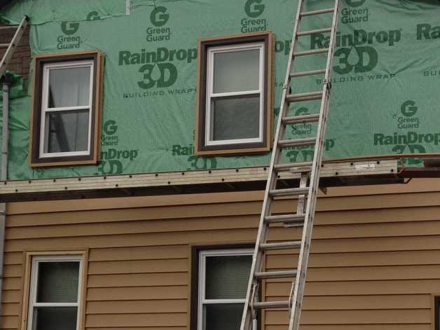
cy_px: 231
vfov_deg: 20.9
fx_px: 890
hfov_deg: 27.3
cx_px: 349
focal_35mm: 70
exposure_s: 1/120
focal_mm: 4.12
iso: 64
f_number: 2.4
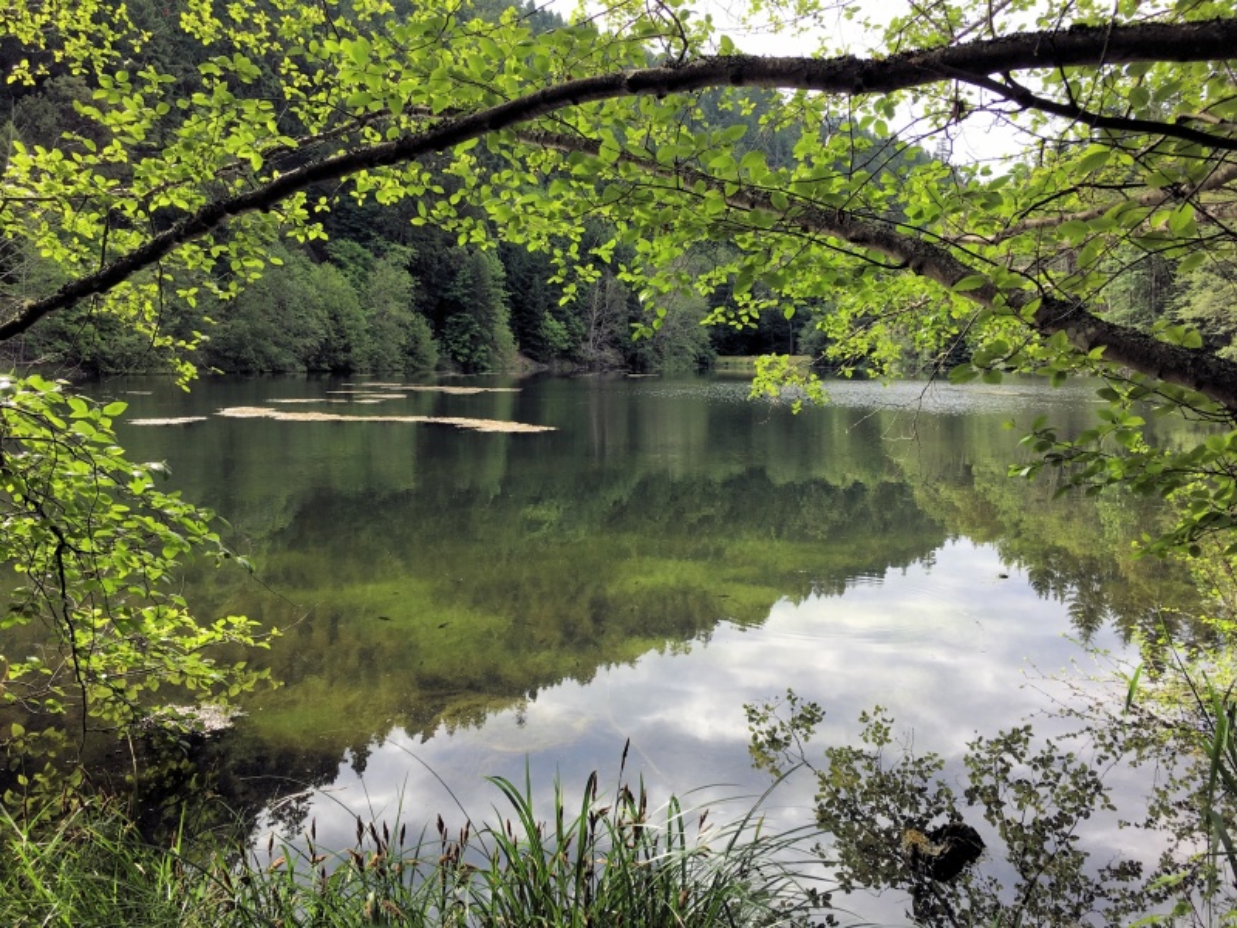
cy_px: 464
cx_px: 618
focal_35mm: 29
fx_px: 1036
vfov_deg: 48.2
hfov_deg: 61.7
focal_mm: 4.15
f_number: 2.2
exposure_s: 1/356
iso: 25
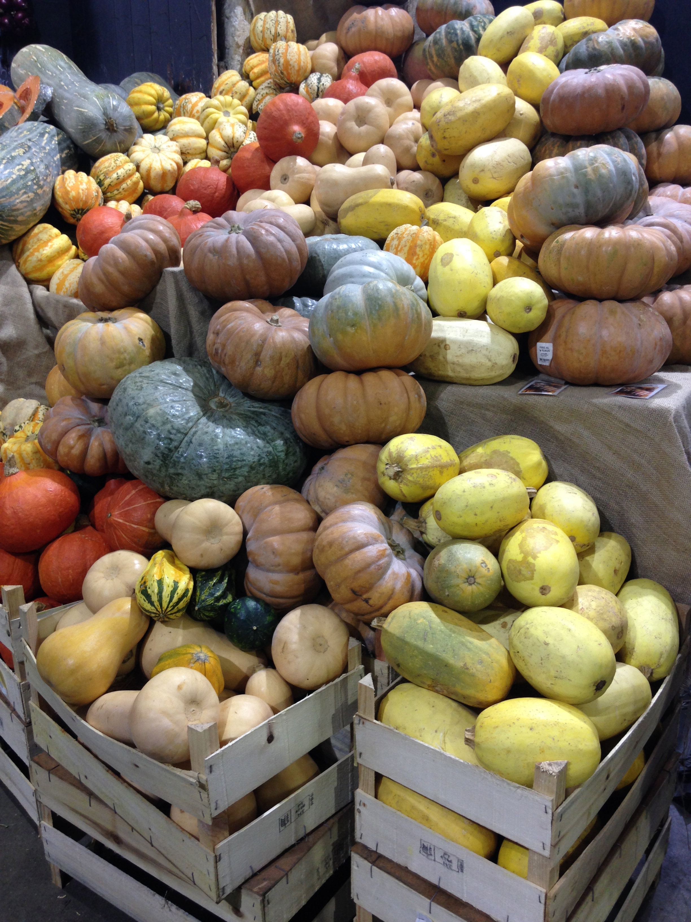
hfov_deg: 42.9
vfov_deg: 55.4
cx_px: 346
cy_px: 461
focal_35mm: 33
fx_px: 878
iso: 64
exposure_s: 1/20
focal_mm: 4.12
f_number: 2.4
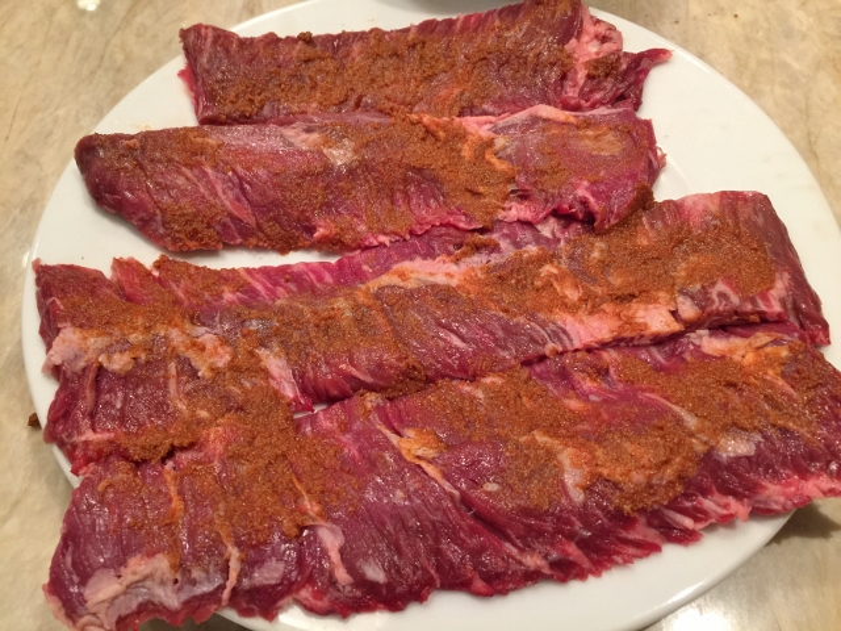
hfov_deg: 61.7
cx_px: 420
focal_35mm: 29
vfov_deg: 48.2
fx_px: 705
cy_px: 316
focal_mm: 4.15
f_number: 2.2
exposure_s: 1/15
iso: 80
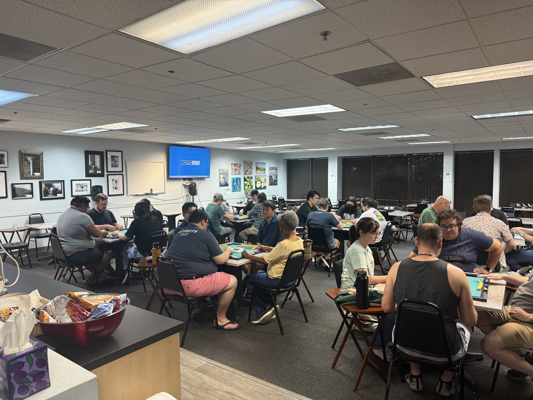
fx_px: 370
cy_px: 200
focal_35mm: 24
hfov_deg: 71.6
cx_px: 266
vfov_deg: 56.8
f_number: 1.78
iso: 200
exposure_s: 1/60
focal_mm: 6.76
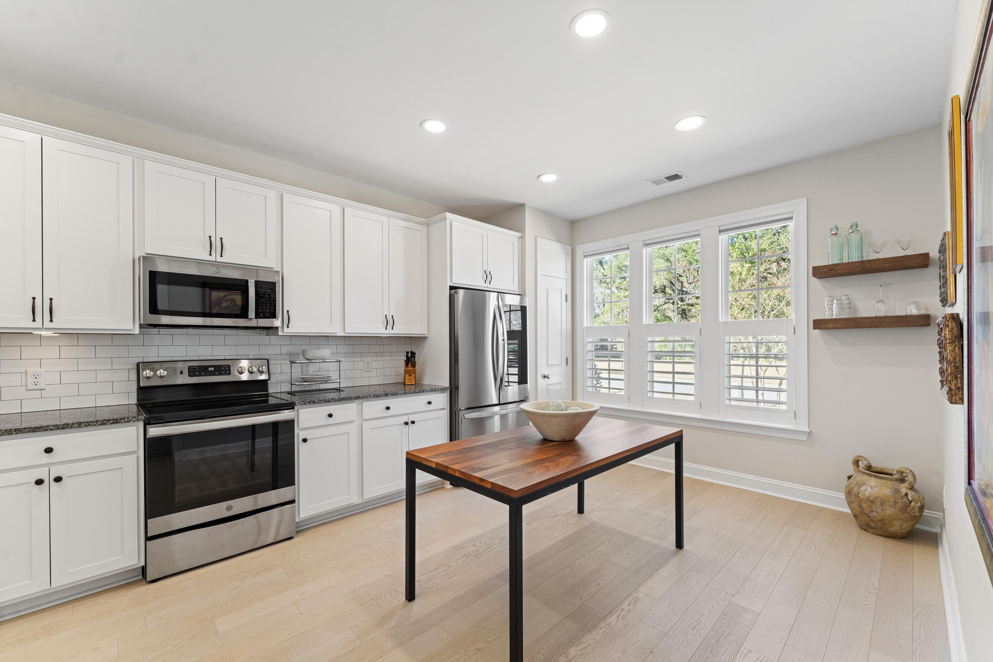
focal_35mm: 15
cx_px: 496
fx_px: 403
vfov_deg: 78.8
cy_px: 331
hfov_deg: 101.9
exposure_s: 1/10
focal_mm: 14.6
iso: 400
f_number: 8
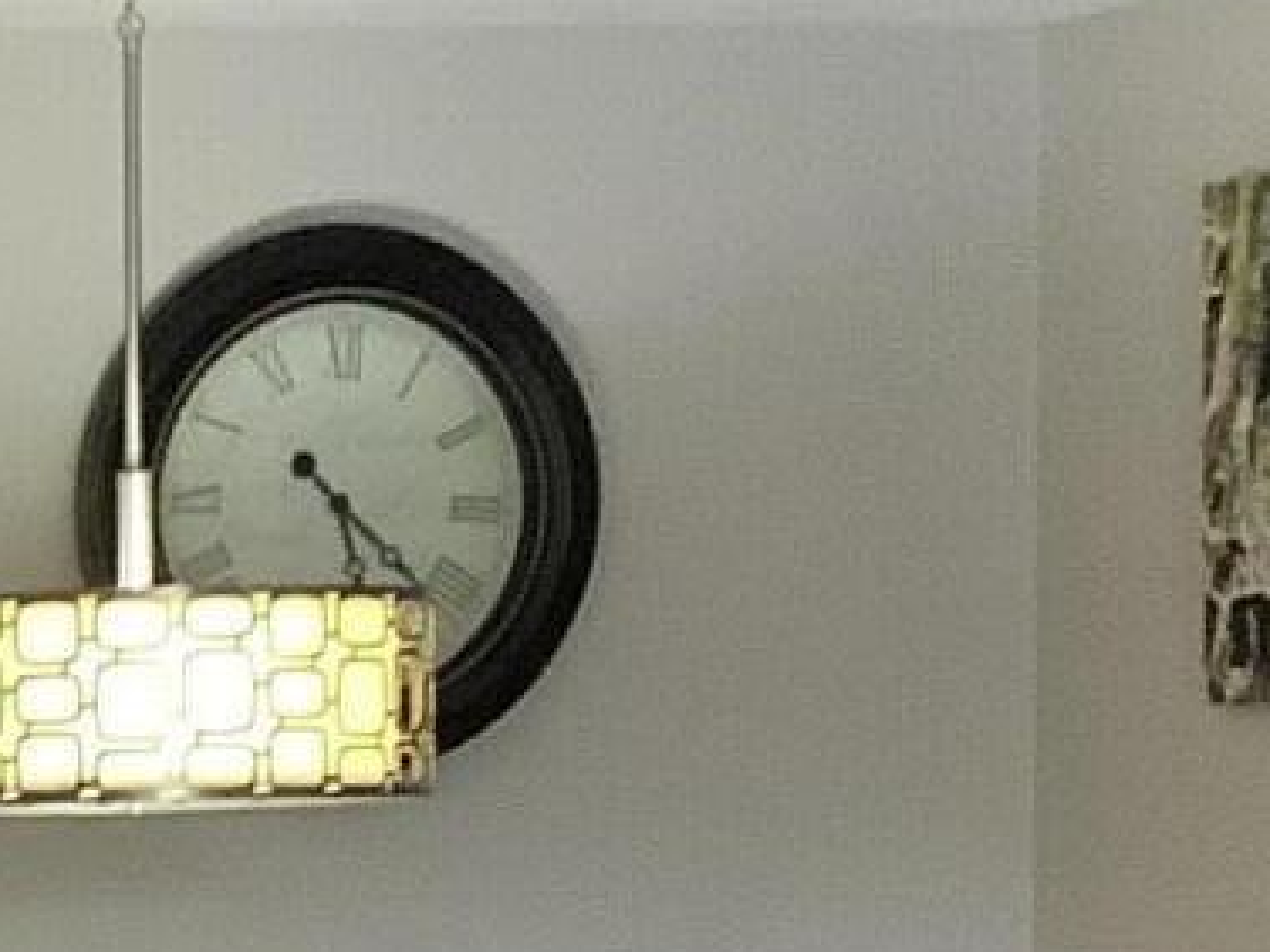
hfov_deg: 11.4
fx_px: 6054
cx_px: -692
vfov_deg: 8.8
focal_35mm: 165
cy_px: 1263
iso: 250
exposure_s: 1/40
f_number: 2.4
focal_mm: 3.3
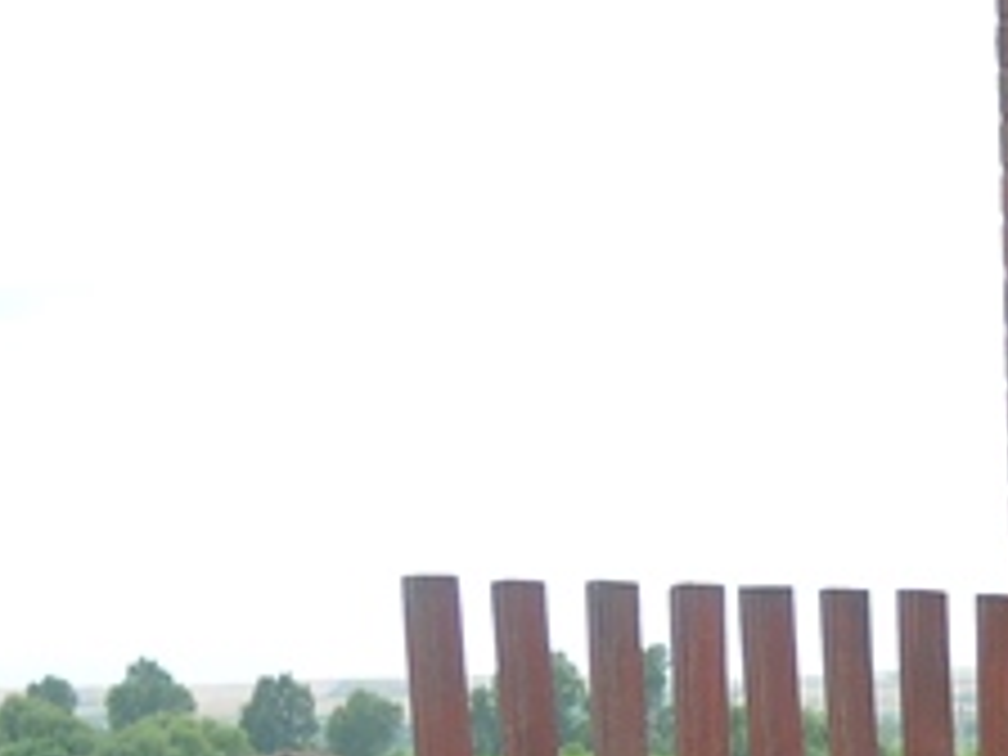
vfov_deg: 10.5
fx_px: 3727
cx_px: 1138
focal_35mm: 128
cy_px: 1575
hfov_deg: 15.0
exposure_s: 1/100
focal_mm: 6
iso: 80
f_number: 2
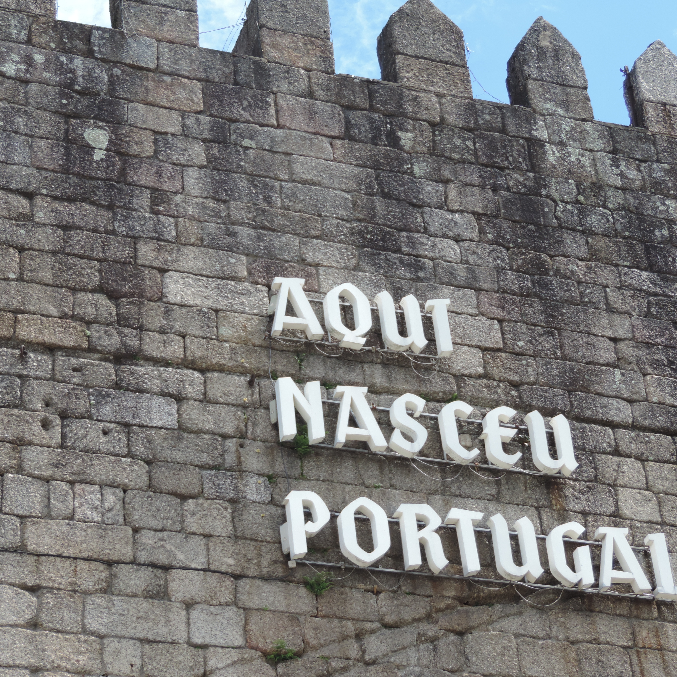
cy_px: 336
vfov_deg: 17.2
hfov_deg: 17.2
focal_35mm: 101
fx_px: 2235
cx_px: 328
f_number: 4
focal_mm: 15.1
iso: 80
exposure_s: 1/320
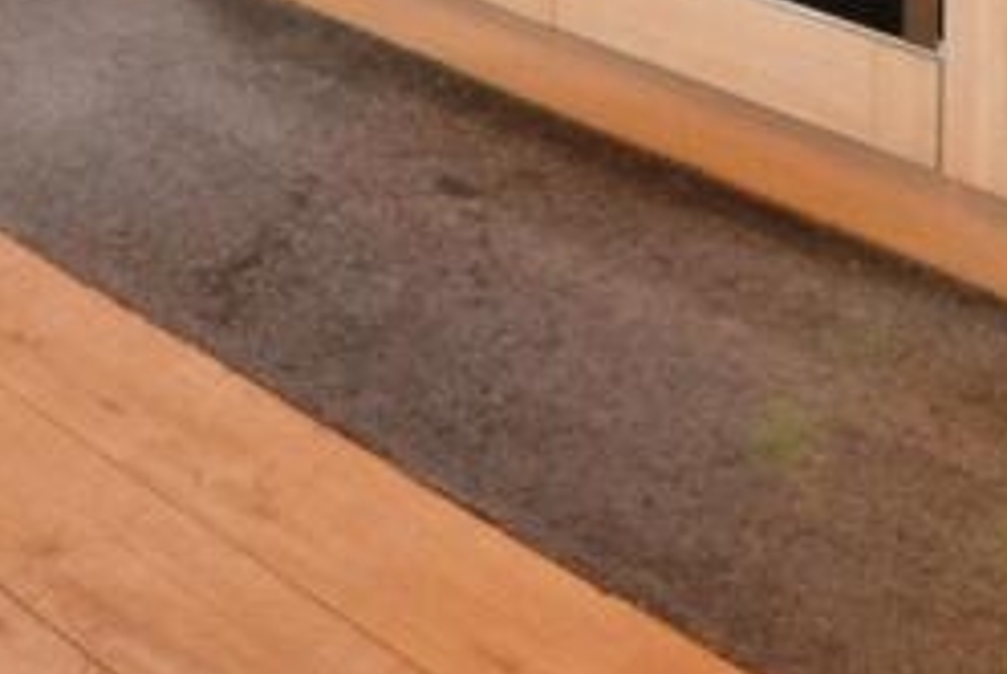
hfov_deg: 29.6
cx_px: 475
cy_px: -692
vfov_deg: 15.7
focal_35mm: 68
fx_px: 1906
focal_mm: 11
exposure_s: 1/60
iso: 900
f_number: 2.8
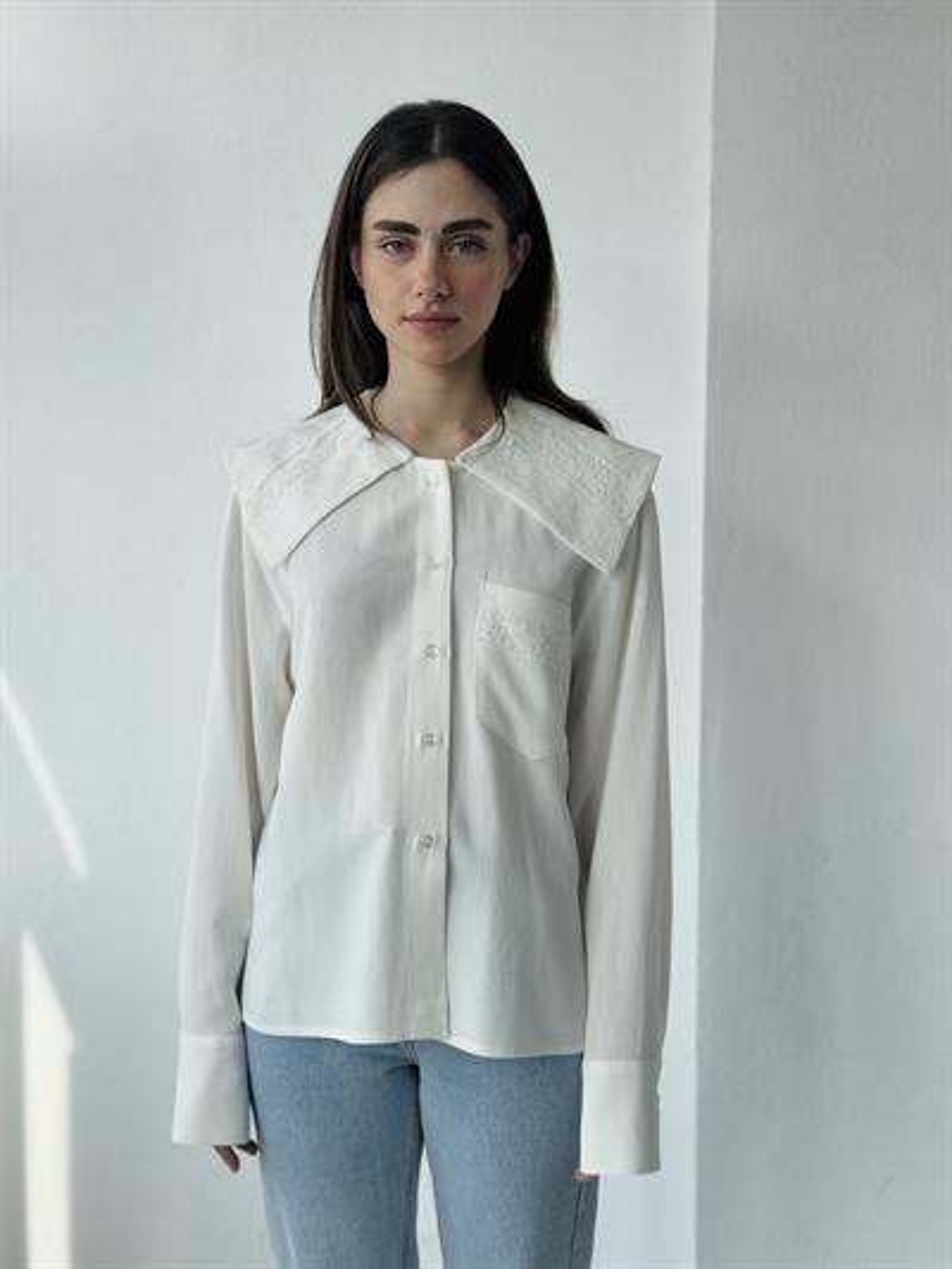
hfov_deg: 30.3
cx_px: 476
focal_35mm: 48
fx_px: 1759
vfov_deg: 39.6
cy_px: 634
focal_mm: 6.76
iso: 64
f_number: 1.78
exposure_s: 1/792
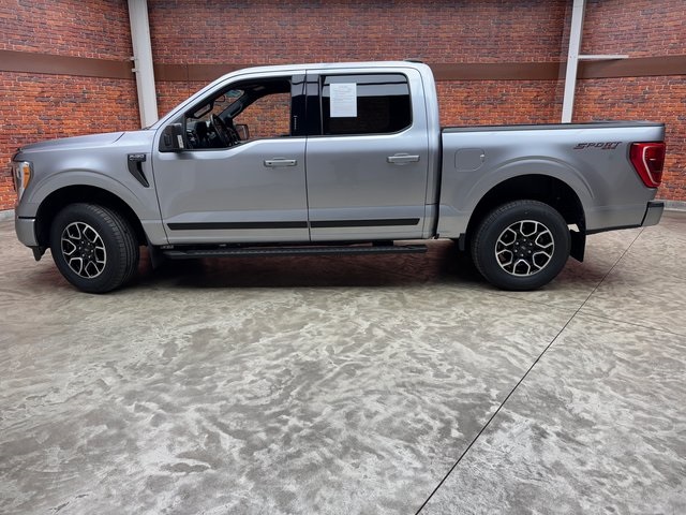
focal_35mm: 24
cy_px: 258
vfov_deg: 56.8
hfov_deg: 71.6
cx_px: 343
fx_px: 476
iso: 50
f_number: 1.78
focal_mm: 6.76
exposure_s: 1/120
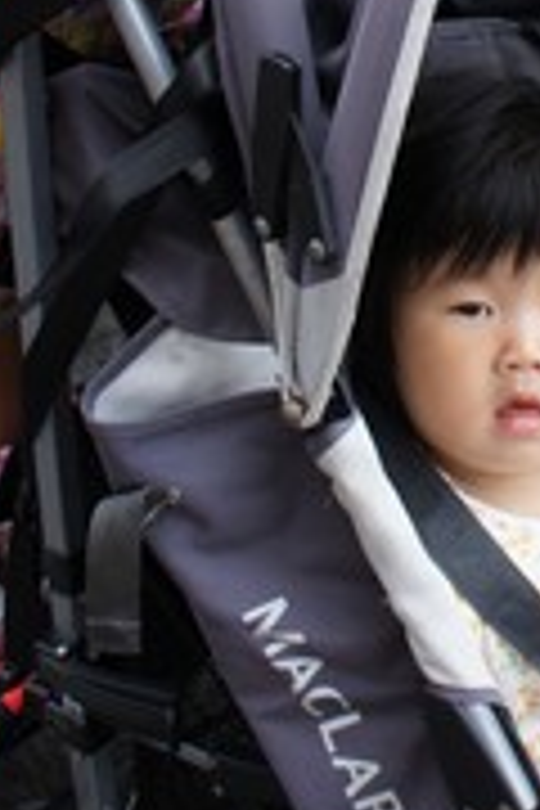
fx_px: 2025
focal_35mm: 90
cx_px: 626
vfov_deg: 21.1
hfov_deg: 14.7
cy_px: -155
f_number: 6.3
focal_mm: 18
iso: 200
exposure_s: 1/100
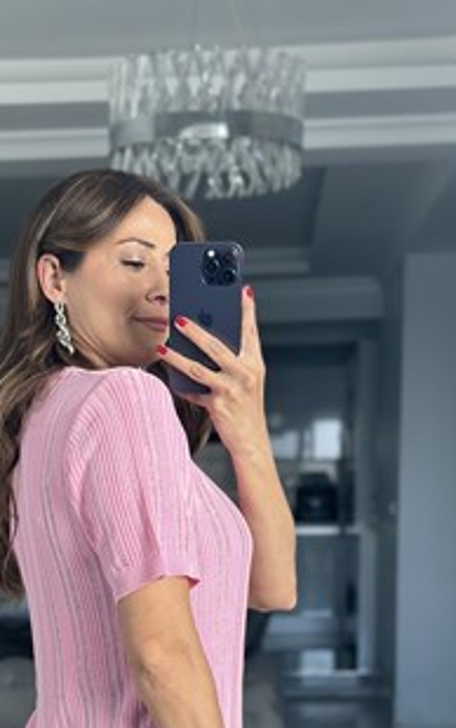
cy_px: 582
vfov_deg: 24.5
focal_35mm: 83
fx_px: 1649
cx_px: 136
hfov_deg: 15.7
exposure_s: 1/172
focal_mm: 6.86
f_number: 1.78
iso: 100
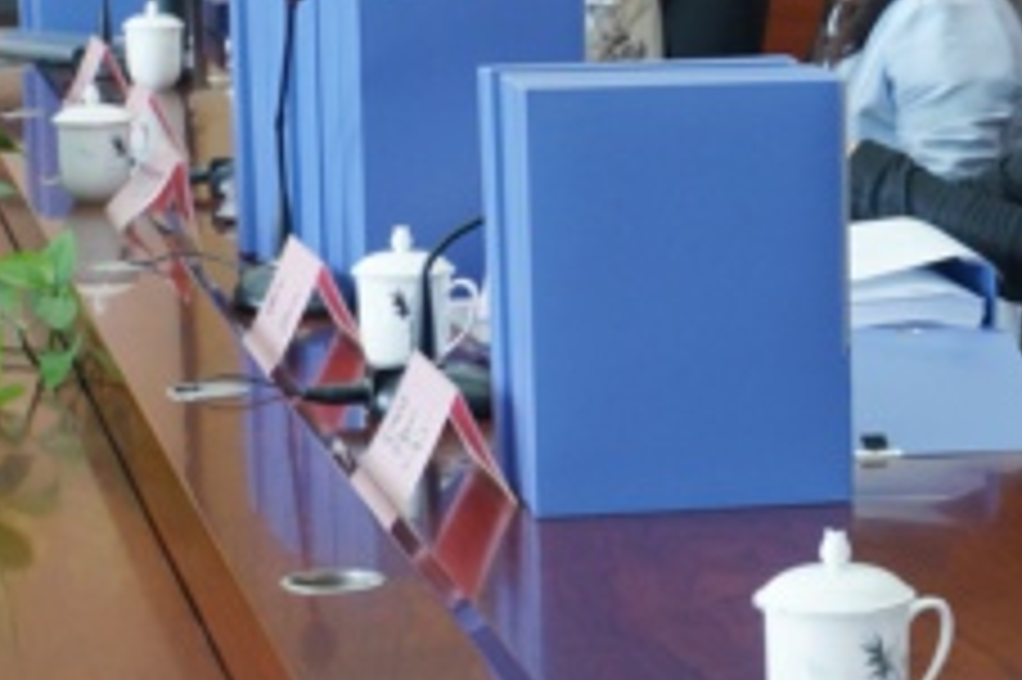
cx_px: 1130
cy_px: 381
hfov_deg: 13.9
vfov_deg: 9.5
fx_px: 4085
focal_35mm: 144
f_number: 4.5
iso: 400
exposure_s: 1/80
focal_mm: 32
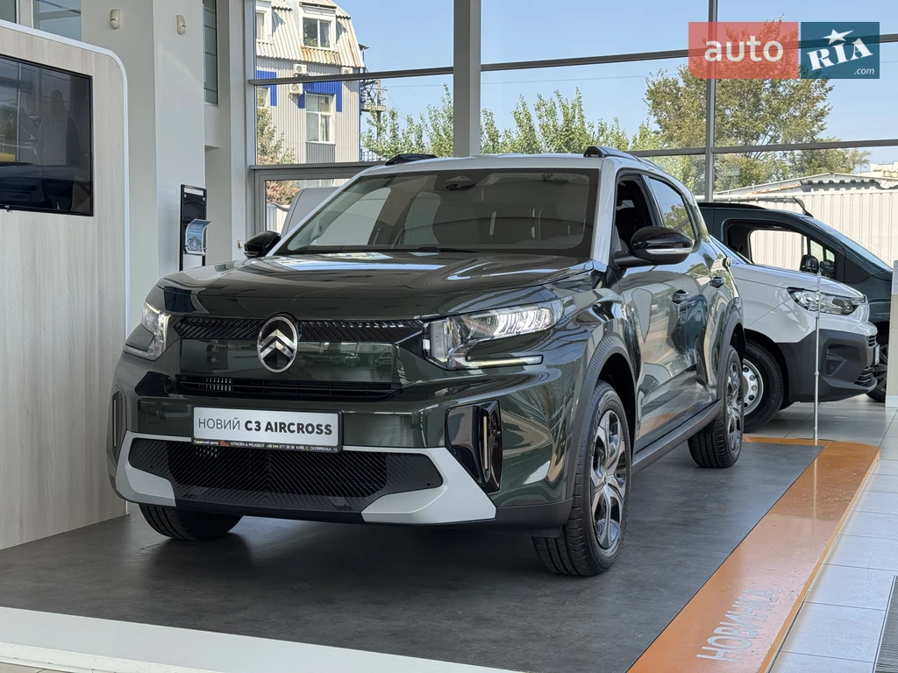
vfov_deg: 30.3
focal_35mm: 48
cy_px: 336
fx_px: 1245
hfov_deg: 39.7
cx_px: 449
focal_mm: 6.76
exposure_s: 1/510
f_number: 1.78
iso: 80
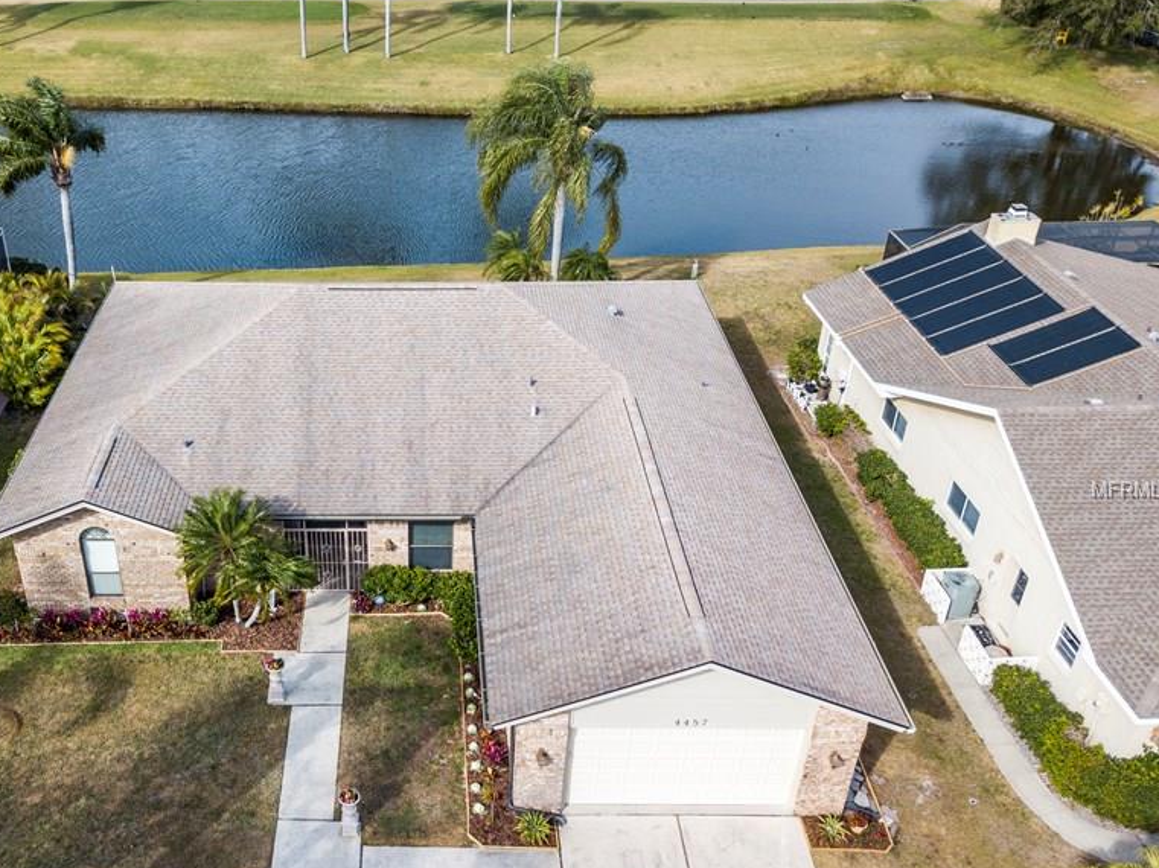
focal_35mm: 35
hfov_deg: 51.8
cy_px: 491
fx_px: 1171
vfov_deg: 40.6
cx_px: 404
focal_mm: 4.73
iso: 100
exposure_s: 1/1000
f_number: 2.2
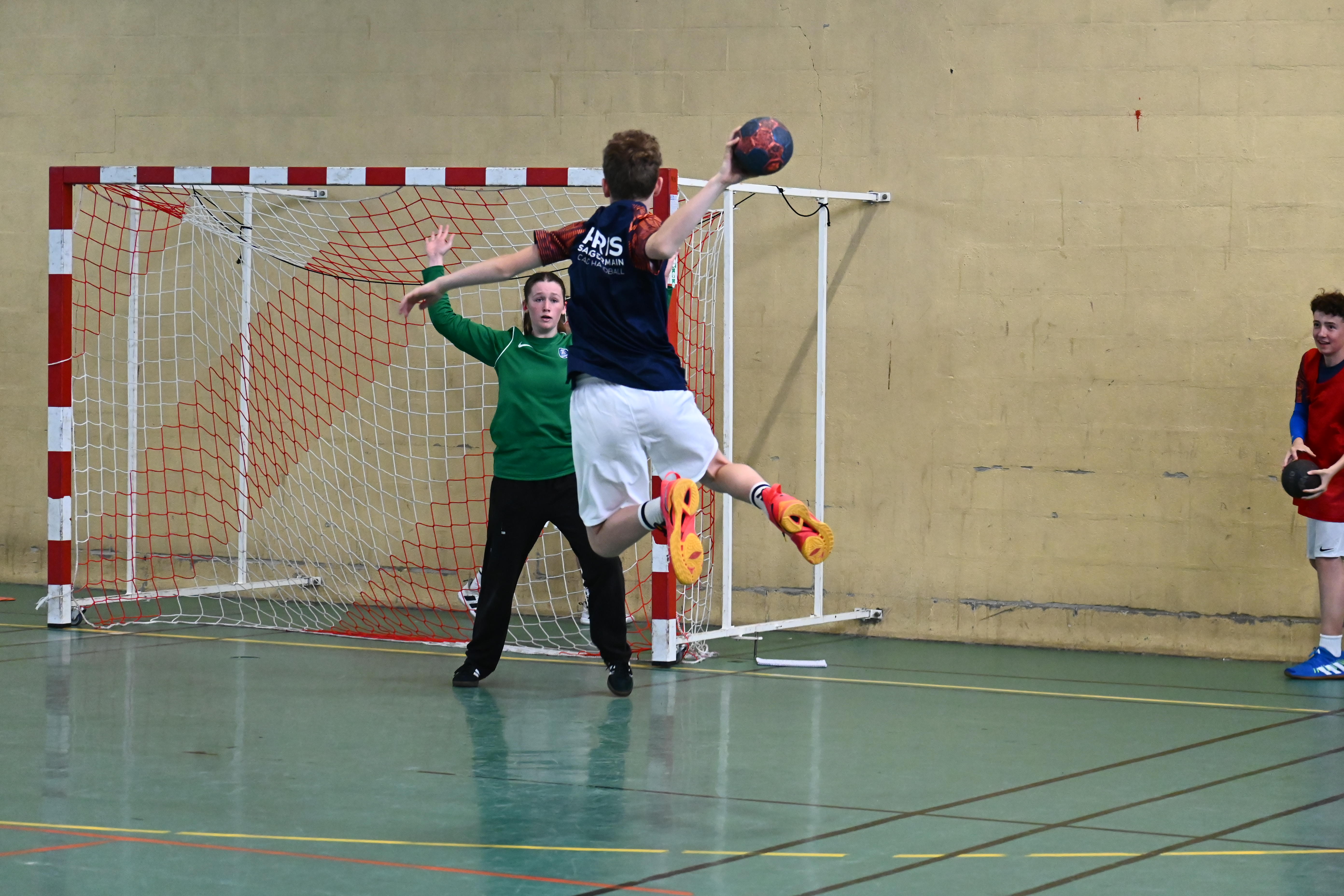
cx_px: 672
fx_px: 3976
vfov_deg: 12.9
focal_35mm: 106
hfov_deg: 19.2
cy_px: 448
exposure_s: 1/500
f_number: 4.8
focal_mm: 71
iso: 4000
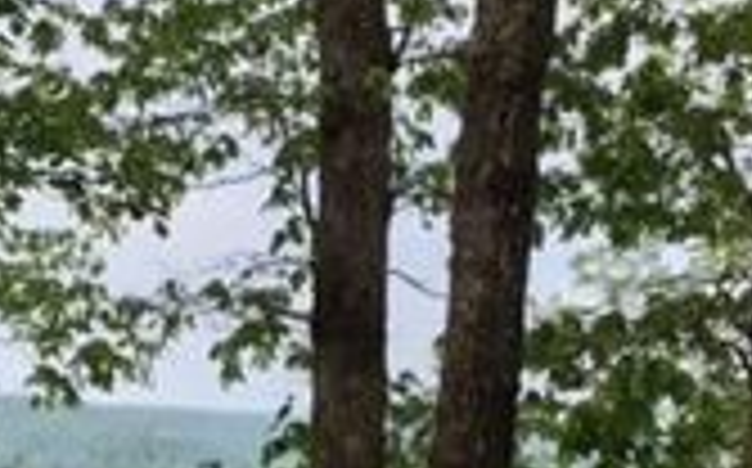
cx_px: 9
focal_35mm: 92
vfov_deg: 13.9
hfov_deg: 21.8
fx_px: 1884
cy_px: 524
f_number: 2.2
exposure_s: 1/732
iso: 32
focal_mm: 4.15
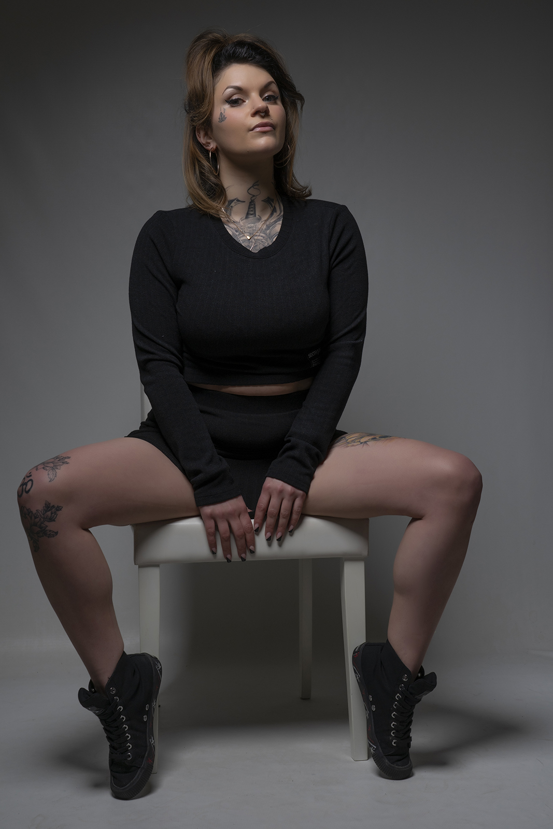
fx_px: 1198
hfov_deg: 26.0
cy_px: 414
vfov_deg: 38.2
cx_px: 276
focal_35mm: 52
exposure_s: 1/200
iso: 200
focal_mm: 52
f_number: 8
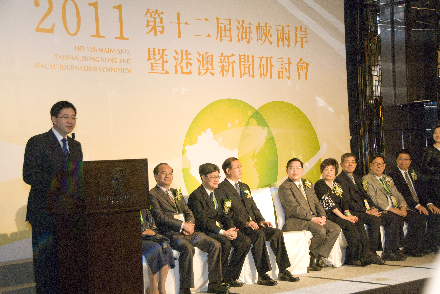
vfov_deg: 20.7
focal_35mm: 66
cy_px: 147
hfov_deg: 30.5
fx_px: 808
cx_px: 220
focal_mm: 44
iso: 1250
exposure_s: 1/100
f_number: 5
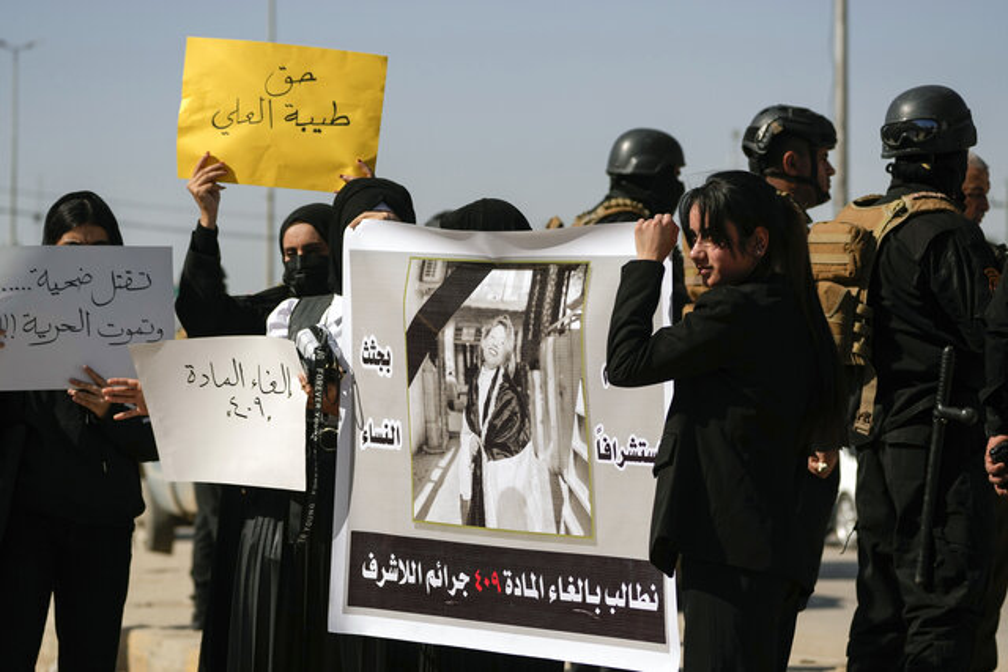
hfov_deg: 16.6
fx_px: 3445
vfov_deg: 11.2
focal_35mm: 123
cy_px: 336
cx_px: 504
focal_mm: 123
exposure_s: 1/3200
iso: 250
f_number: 5.6
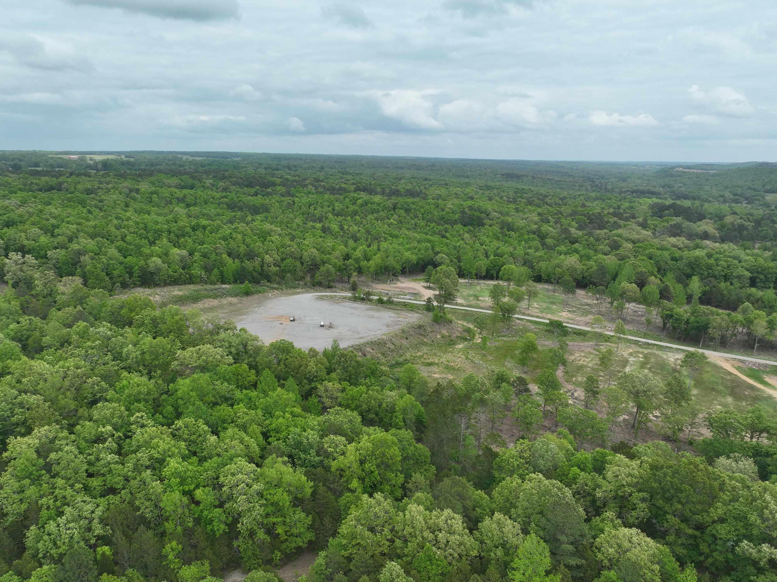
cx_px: 362
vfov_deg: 49.5
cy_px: 338
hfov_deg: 63.4
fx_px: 628
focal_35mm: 28
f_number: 2.8
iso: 120
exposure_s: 1/1600
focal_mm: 12.29
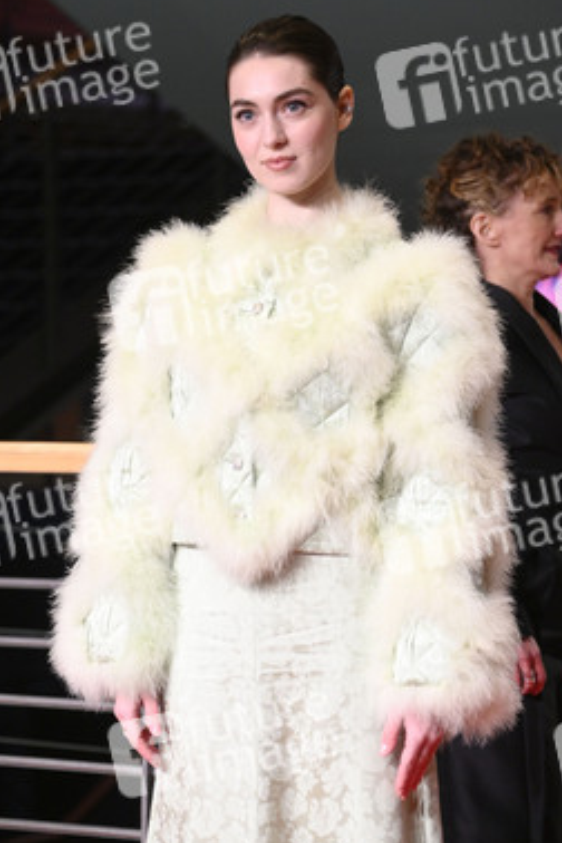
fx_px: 3021
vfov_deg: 15.9
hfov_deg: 10.6
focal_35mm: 129
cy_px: 410
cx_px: 288
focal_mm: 122
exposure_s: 1/250
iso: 6400
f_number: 5.6
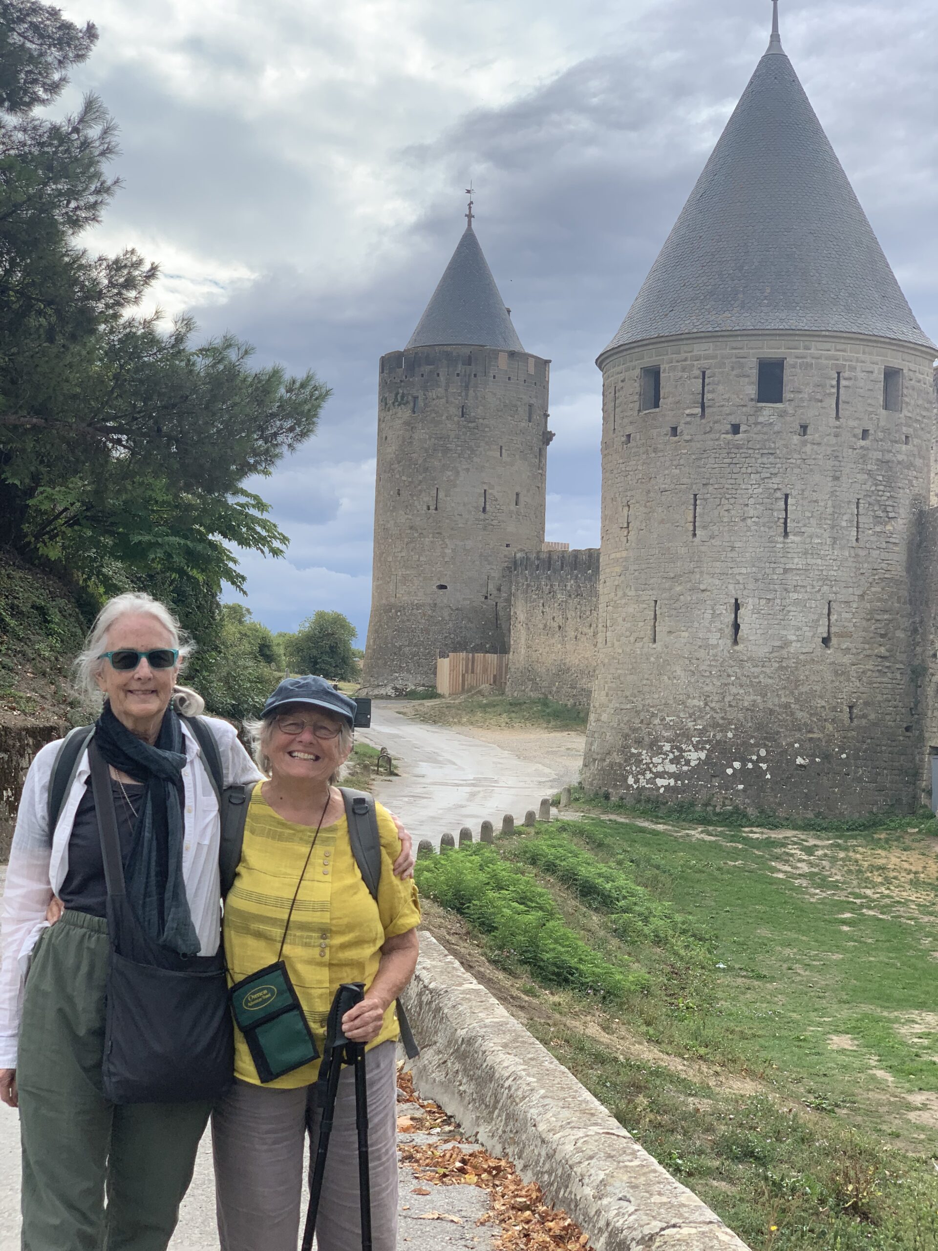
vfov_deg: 36.8
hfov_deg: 28.0
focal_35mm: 52
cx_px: 469
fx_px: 1879
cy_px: 626
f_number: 2.4
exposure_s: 1/786
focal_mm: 6
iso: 16
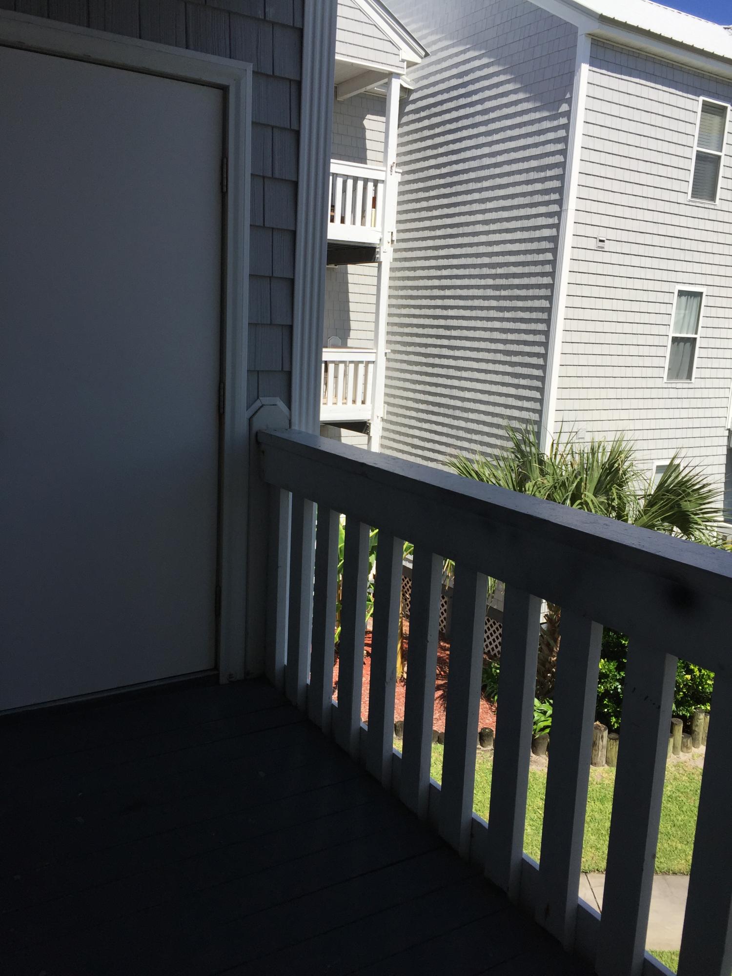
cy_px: 488
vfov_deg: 61.7
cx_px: 366
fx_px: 818
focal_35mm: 29
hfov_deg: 48.2
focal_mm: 4.15
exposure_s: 1/2326
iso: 32
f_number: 2.2
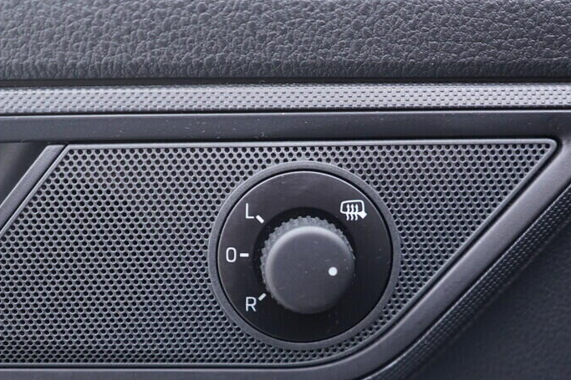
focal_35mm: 54
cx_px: 298
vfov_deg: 24.8
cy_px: 284
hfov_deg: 36.9
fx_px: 856
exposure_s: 1/40
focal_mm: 24
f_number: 2.8
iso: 400
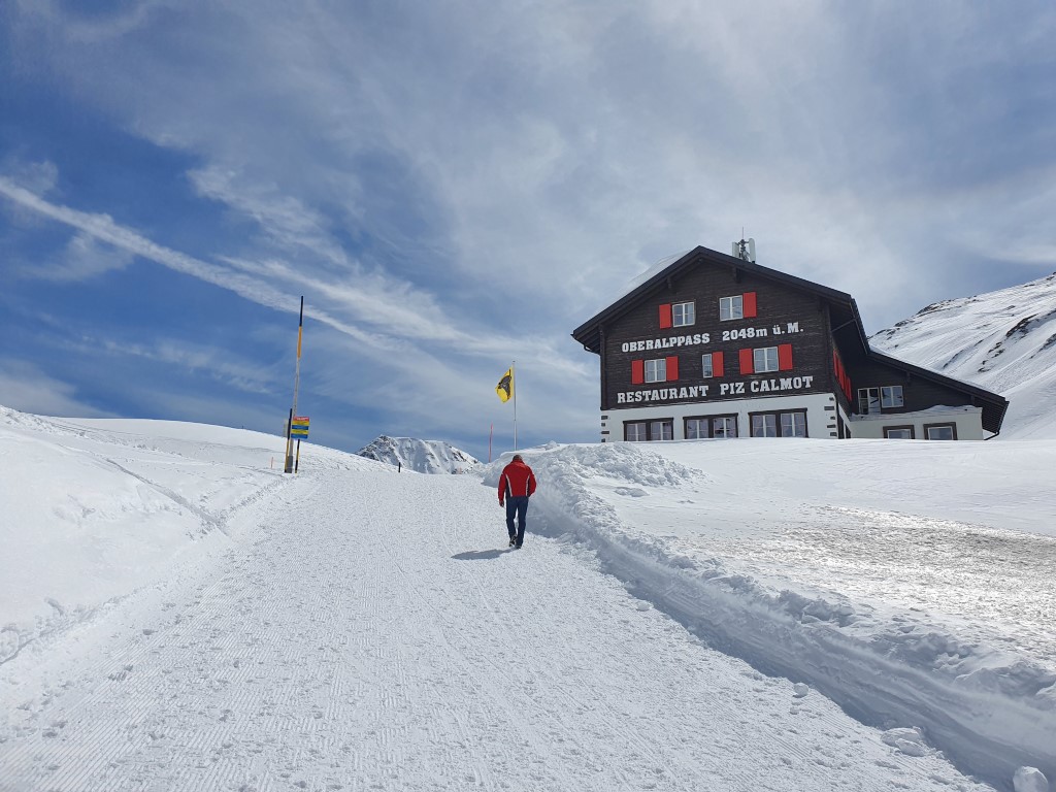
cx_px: 528
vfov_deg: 53.1
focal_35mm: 26
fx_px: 793
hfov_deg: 67.3
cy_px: 396
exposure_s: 1/7328
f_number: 2.4
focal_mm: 4.32
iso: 50
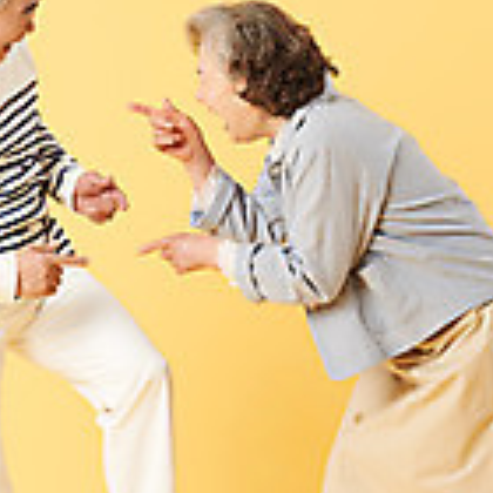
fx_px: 2933
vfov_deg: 9.6
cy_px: 183
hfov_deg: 9.6
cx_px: 238
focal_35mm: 182
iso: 100
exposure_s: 1/125
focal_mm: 75
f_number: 8
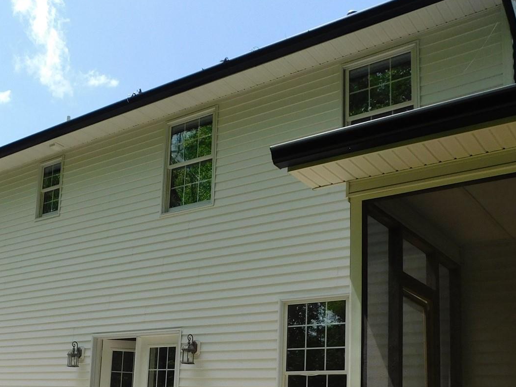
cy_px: 325
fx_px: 671
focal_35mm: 45
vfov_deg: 31.1
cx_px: 157
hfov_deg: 41.3
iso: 125
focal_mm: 4
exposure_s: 1/1250
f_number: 3
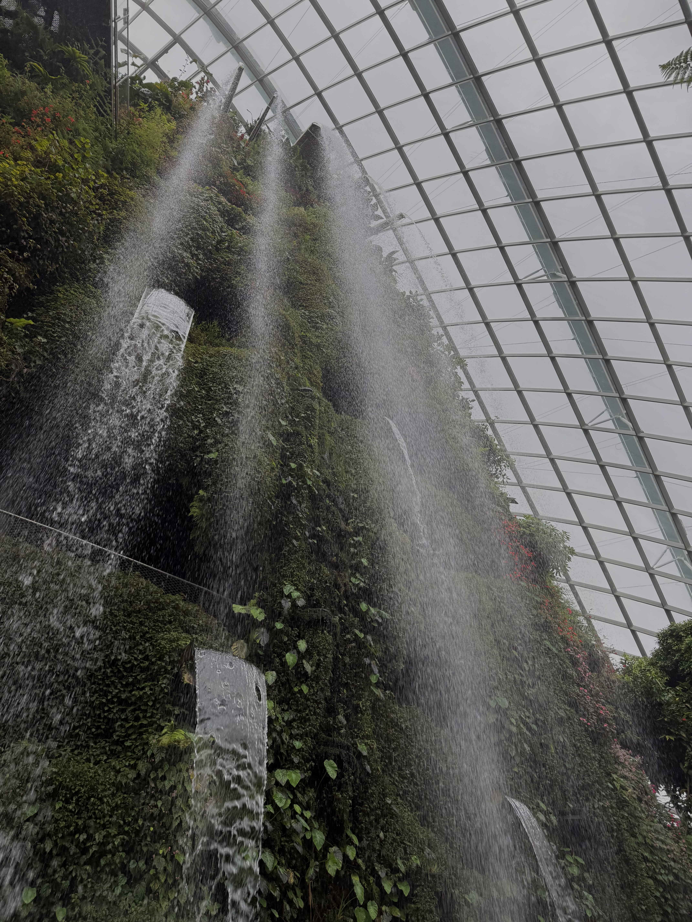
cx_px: 346
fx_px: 640
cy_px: 461
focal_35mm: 24
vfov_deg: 71.6
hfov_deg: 56.8
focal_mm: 6.76
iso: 64
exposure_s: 1/260
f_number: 1.78
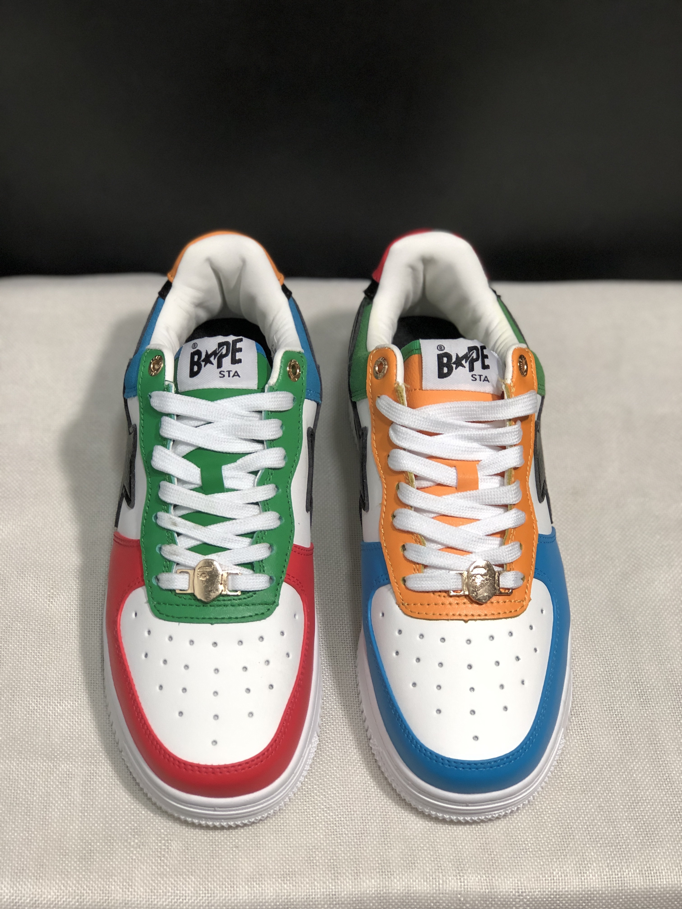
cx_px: 341
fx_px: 1497
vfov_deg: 33.8
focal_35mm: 57
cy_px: 454
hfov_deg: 25.7
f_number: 2.8
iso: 125
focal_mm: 6.6
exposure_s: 1/30
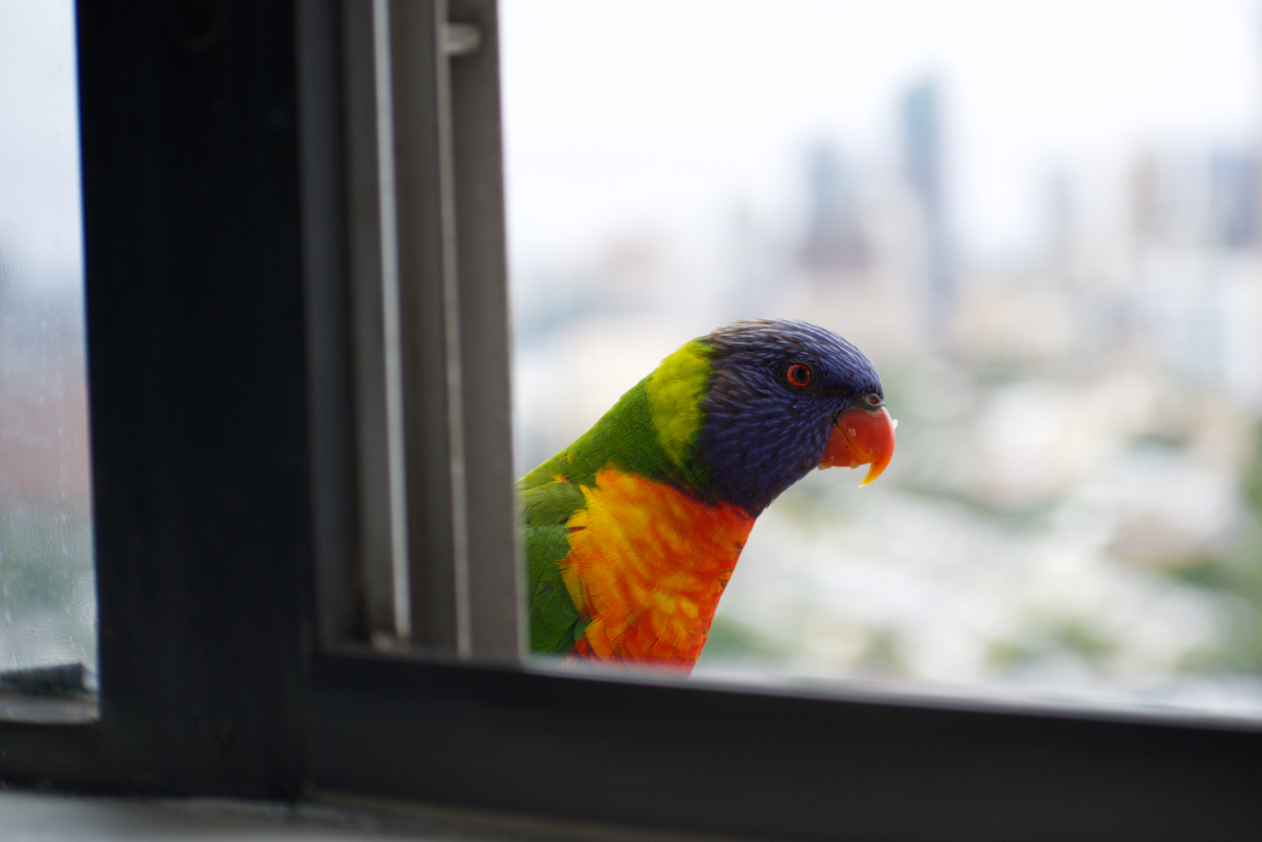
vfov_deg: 12.2
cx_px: 631
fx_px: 3944
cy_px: 421
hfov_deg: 18.2
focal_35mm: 112
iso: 400
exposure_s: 1/500
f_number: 5.6
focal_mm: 75
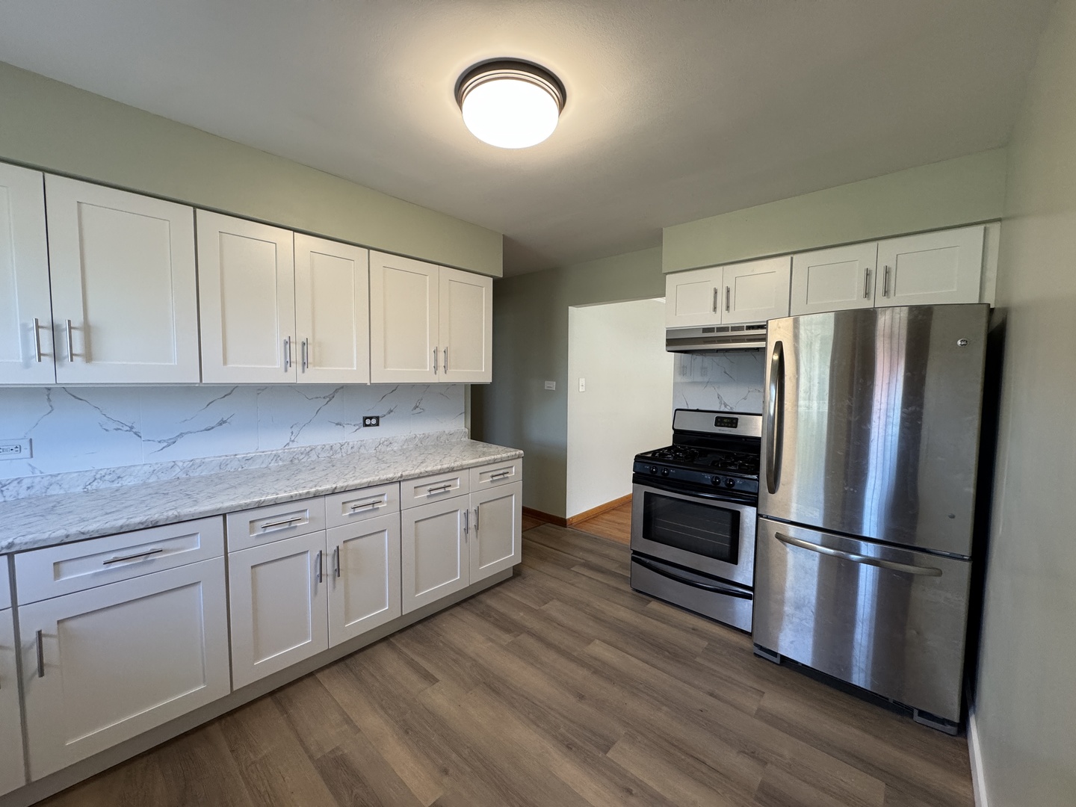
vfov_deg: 85.7
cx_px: 538
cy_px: 404
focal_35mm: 14
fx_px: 435
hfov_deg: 102.1
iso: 250
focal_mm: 2.22
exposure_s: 1/120
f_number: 2.2
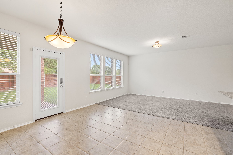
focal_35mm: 16
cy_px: 78
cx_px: 116
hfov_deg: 96.7
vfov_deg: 73.7
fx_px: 104
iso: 320
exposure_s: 1/2
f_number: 9
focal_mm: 16
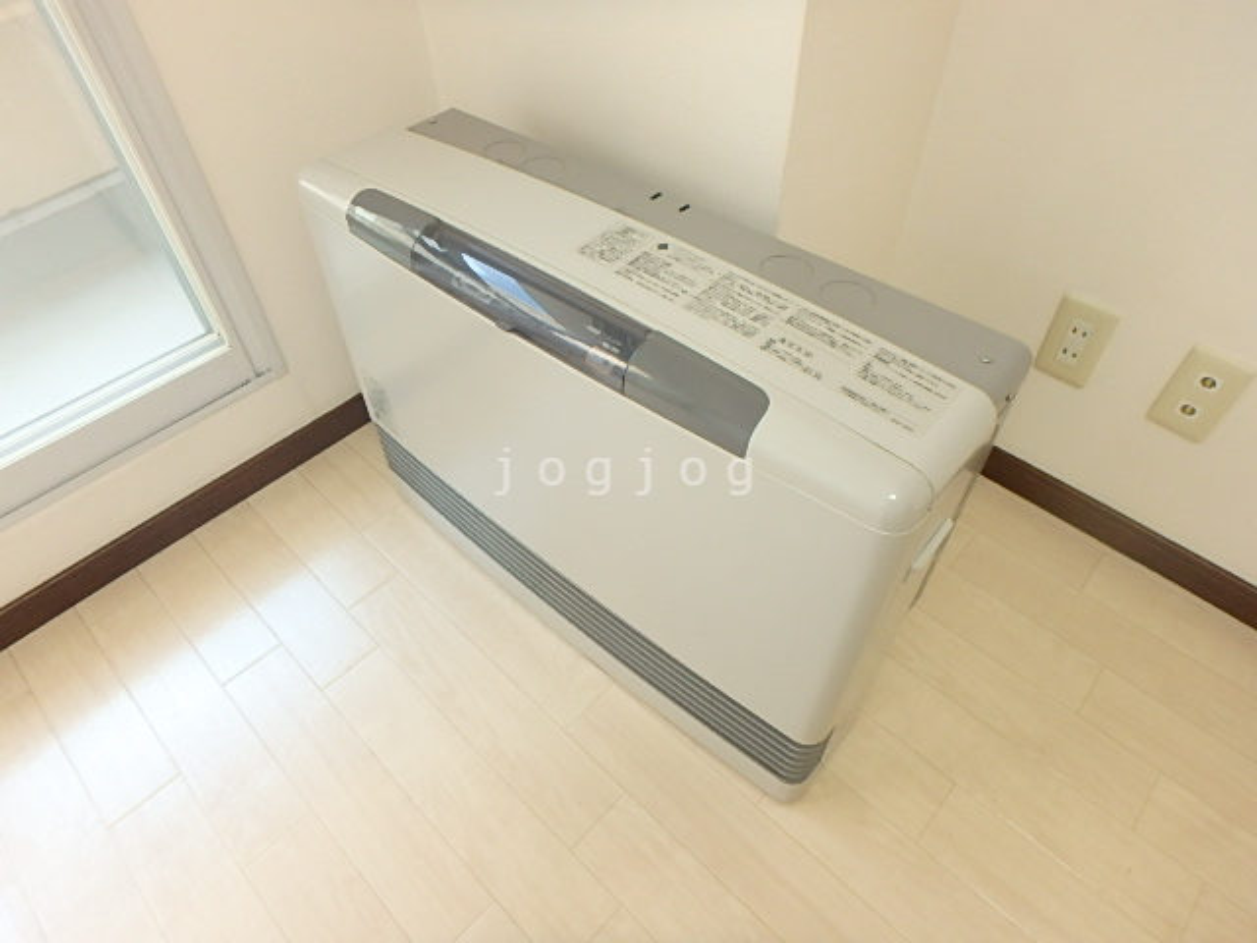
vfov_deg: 63.4
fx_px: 763
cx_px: 628
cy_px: 472
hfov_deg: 79.0
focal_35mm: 21
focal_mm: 3.7
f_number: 3.5
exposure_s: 1/30
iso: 200
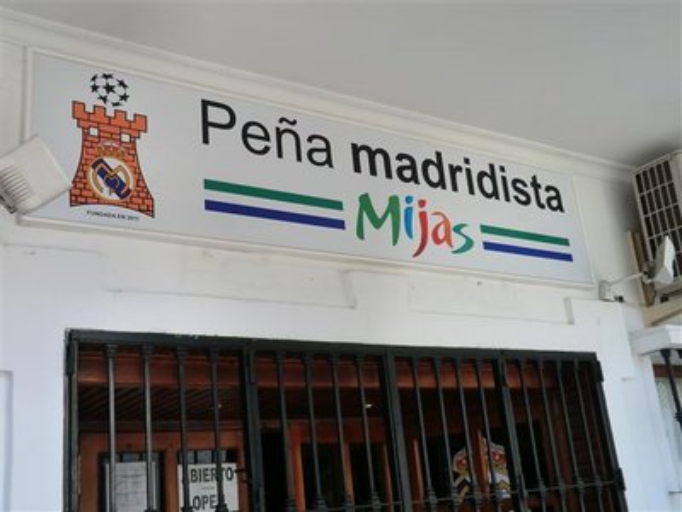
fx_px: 788
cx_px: 341
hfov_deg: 46.8
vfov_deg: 36.0
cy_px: 256
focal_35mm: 40
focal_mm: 7.1
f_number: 3.8
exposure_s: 1/100
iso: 64
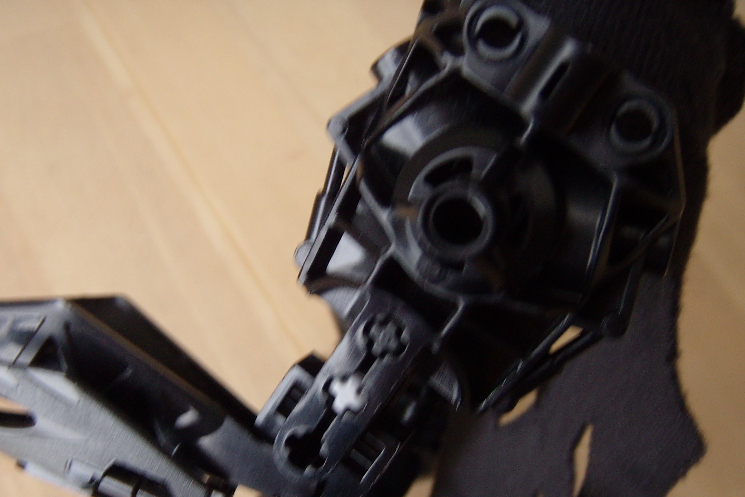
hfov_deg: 38.7
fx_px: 1055
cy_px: 313
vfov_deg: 26.4
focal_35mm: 51
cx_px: 303
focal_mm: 6.4
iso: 86
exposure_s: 1/30.3
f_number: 3.5
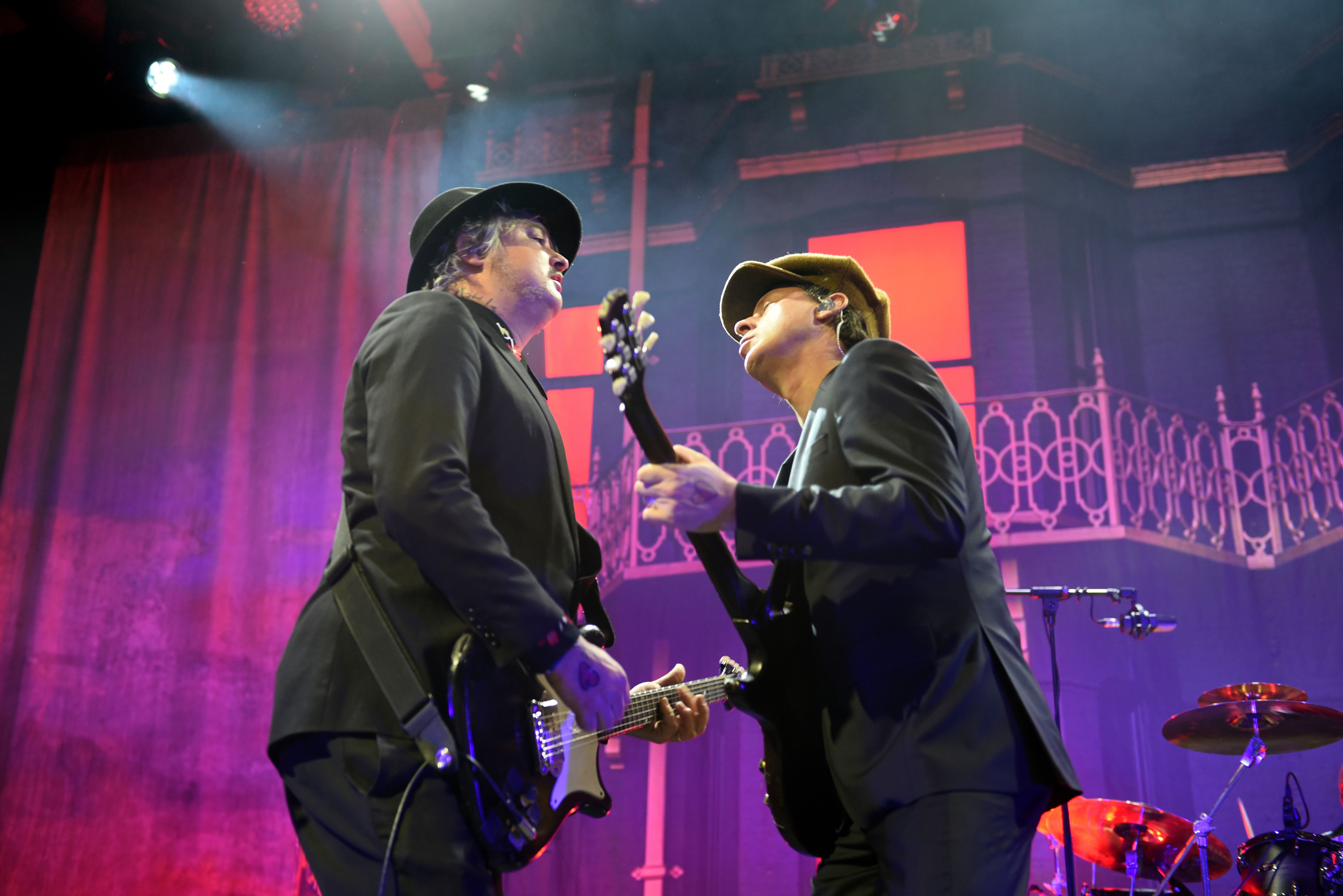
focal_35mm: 48
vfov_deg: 28.1
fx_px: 1791
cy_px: 448
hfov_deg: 41.1
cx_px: 672
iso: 1000
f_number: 2.8
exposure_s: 1/100
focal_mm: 48
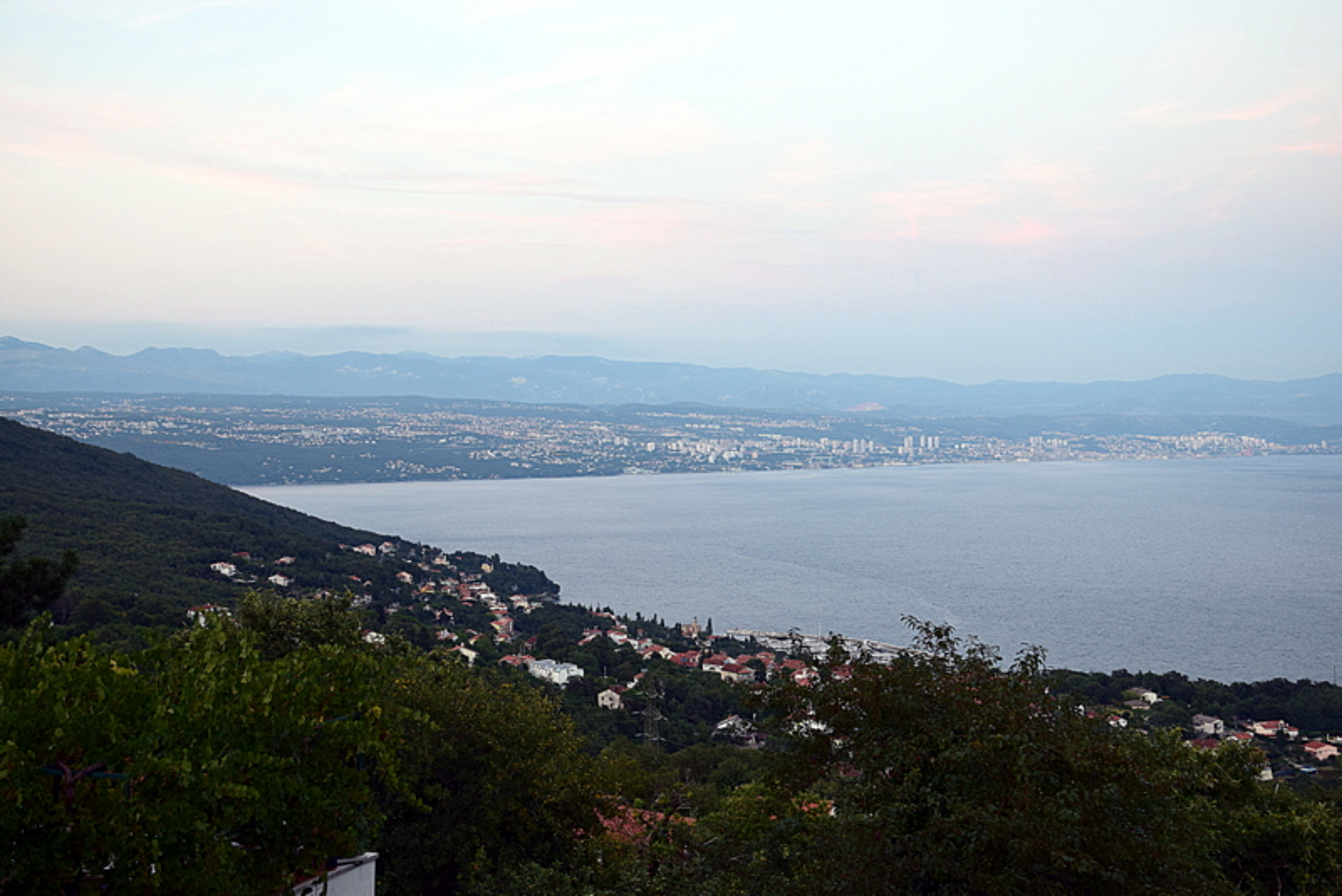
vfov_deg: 28.1
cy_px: 448
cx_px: 671
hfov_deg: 41.1
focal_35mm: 48
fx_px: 1790
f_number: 6.3
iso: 400
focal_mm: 32
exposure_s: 1/15
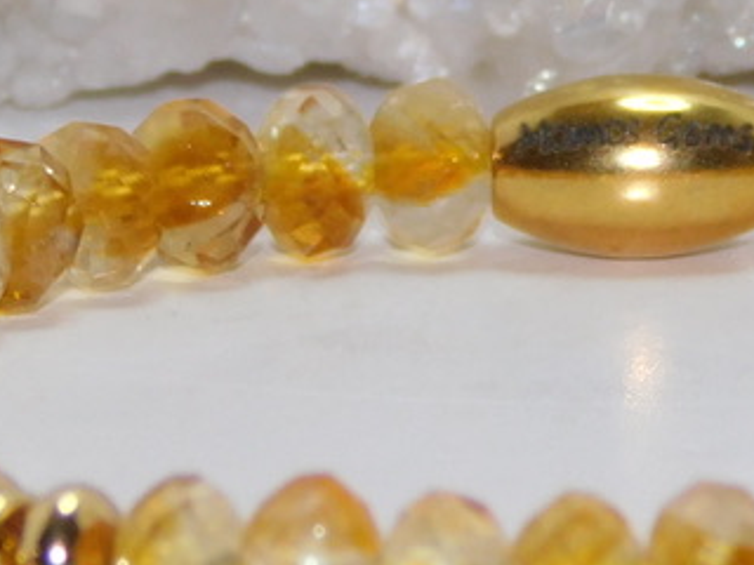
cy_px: 38
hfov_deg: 2.7
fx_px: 16184
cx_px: 587
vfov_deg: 2.0
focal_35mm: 743
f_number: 5.6
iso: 200
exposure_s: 1/60
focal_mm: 41.3
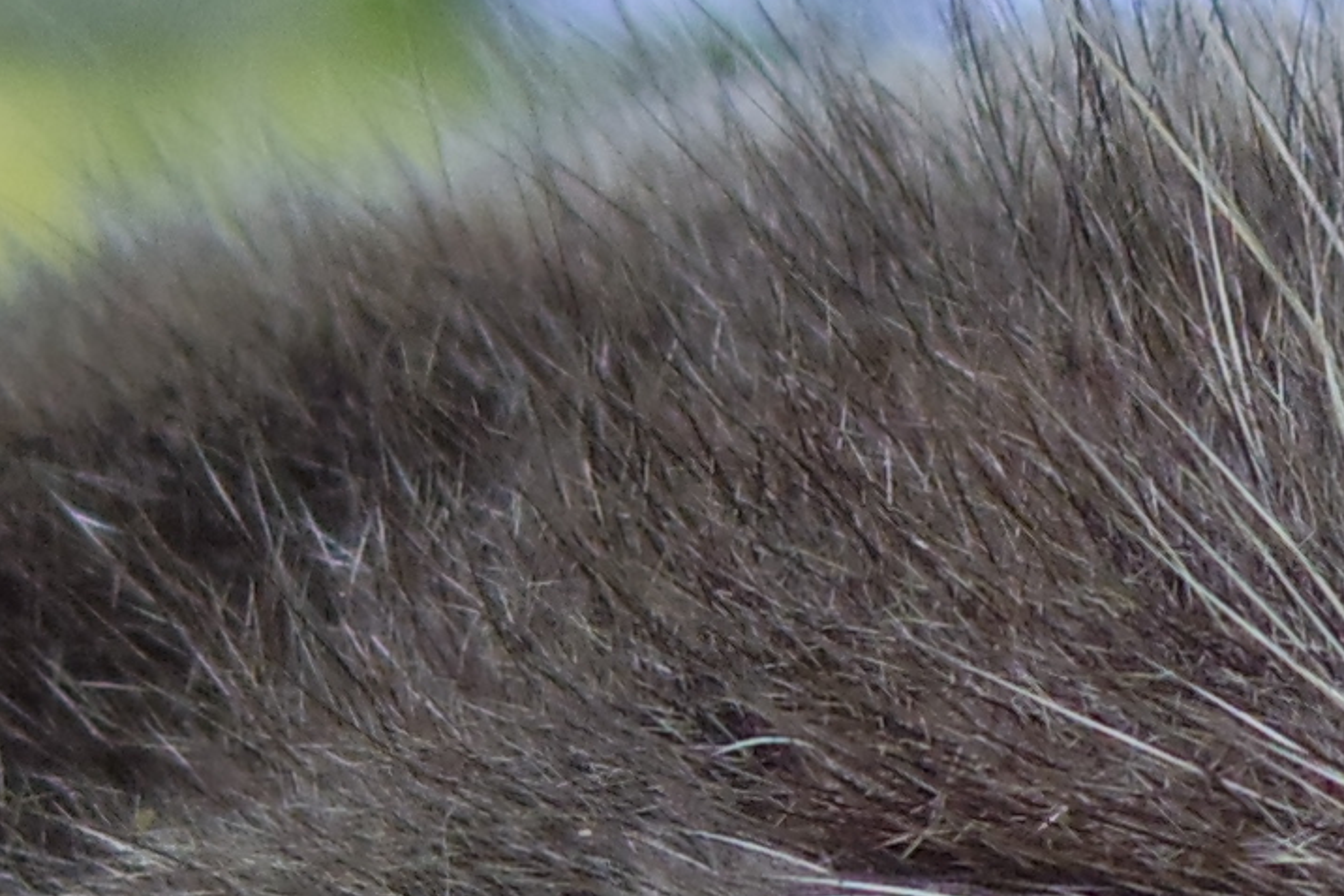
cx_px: 1543
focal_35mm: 273
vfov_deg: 5.0
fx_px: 10189
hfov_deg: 7.5
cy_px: 1456
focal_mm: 8.5
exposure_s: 1/1600
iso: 250
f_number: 1.9
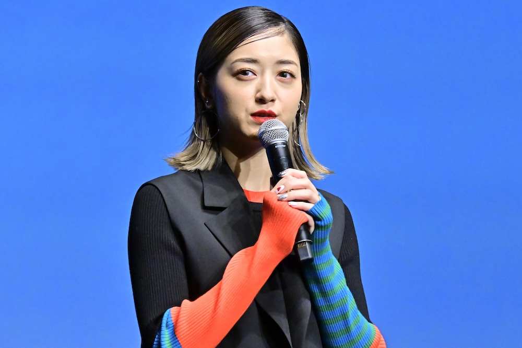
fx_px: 4348
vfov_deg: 4.6
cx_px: 261
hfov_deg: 6.9
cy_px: 174
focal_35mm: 300
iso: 4000
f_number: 7.1
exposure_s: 1/250
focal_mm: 200
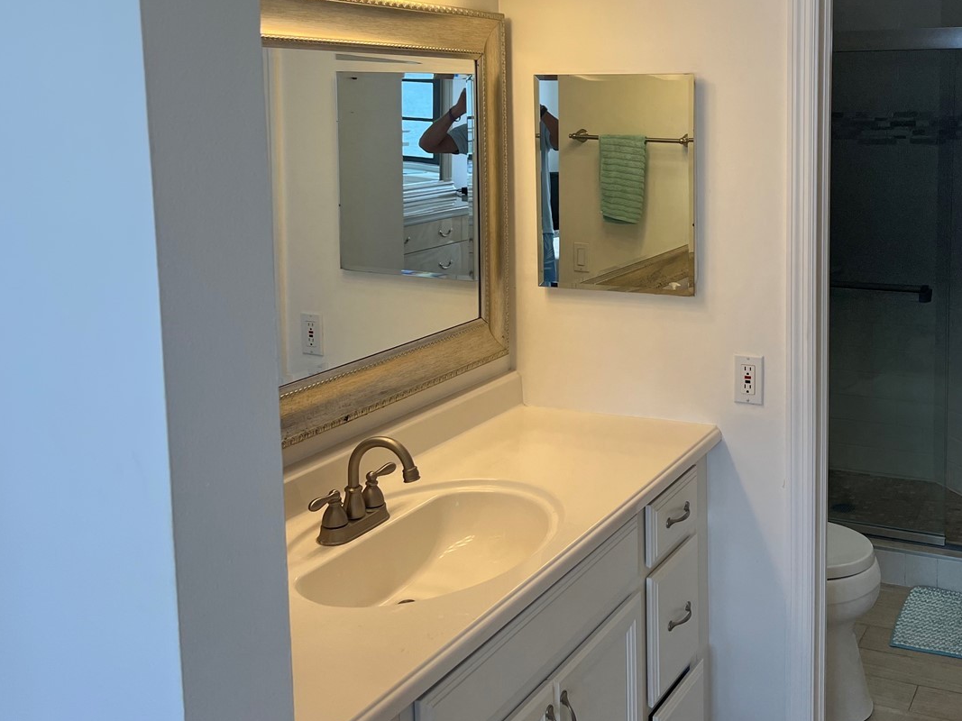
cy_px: 233
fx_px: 1084
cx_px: 697
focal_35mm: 39
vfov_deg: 36.4
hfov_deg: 46.5
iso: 40
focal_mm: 5.7
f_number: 1.5
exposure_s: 1/205
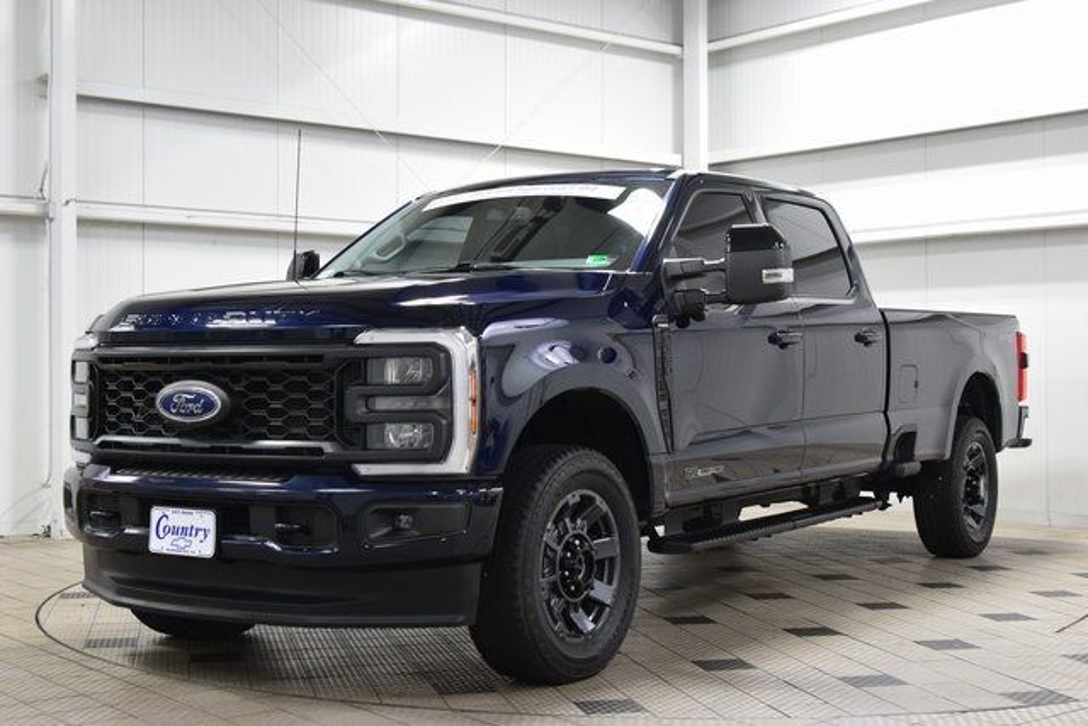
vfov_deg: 26.5
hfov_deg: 38.9
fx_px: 1542
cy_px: 363
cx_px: 544
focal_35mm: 51
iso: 1600
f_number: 4.5
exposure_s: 1/60
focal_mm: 34
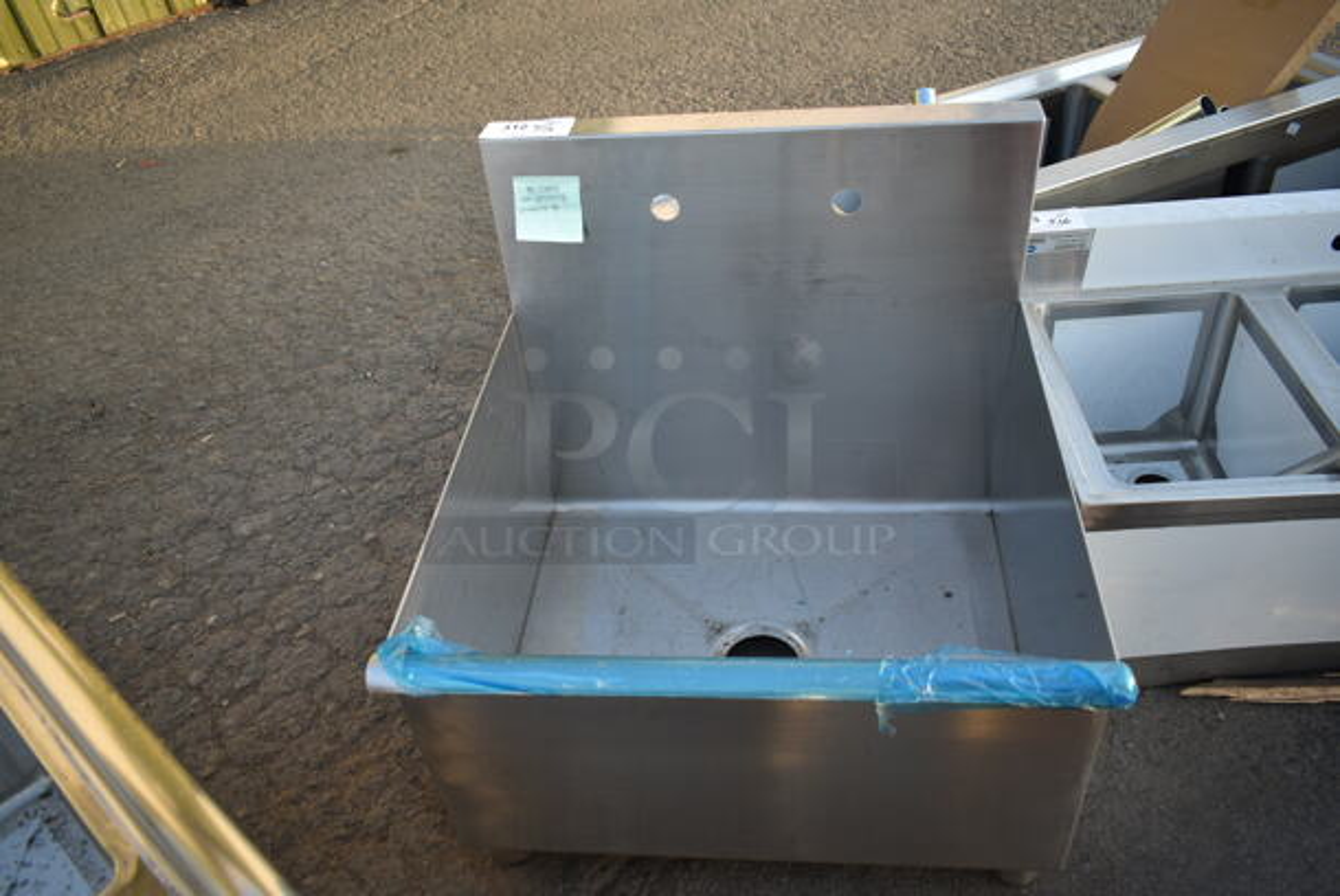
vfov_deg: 48.0
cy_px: 448
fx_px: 1006
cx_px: 670
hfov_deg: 67.3
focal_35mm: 27
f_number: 3.5
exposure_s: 1/125
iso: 160
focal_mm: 18
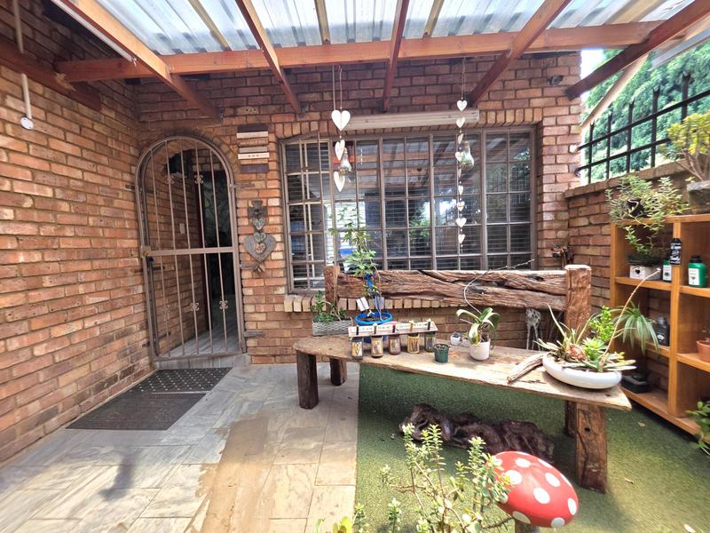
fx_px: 267
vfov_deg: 89.9
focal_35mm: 13
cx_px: 355
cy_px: 266
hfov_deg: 106.2
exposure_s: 1/101
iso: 32
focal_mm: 2.2
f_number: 1.9
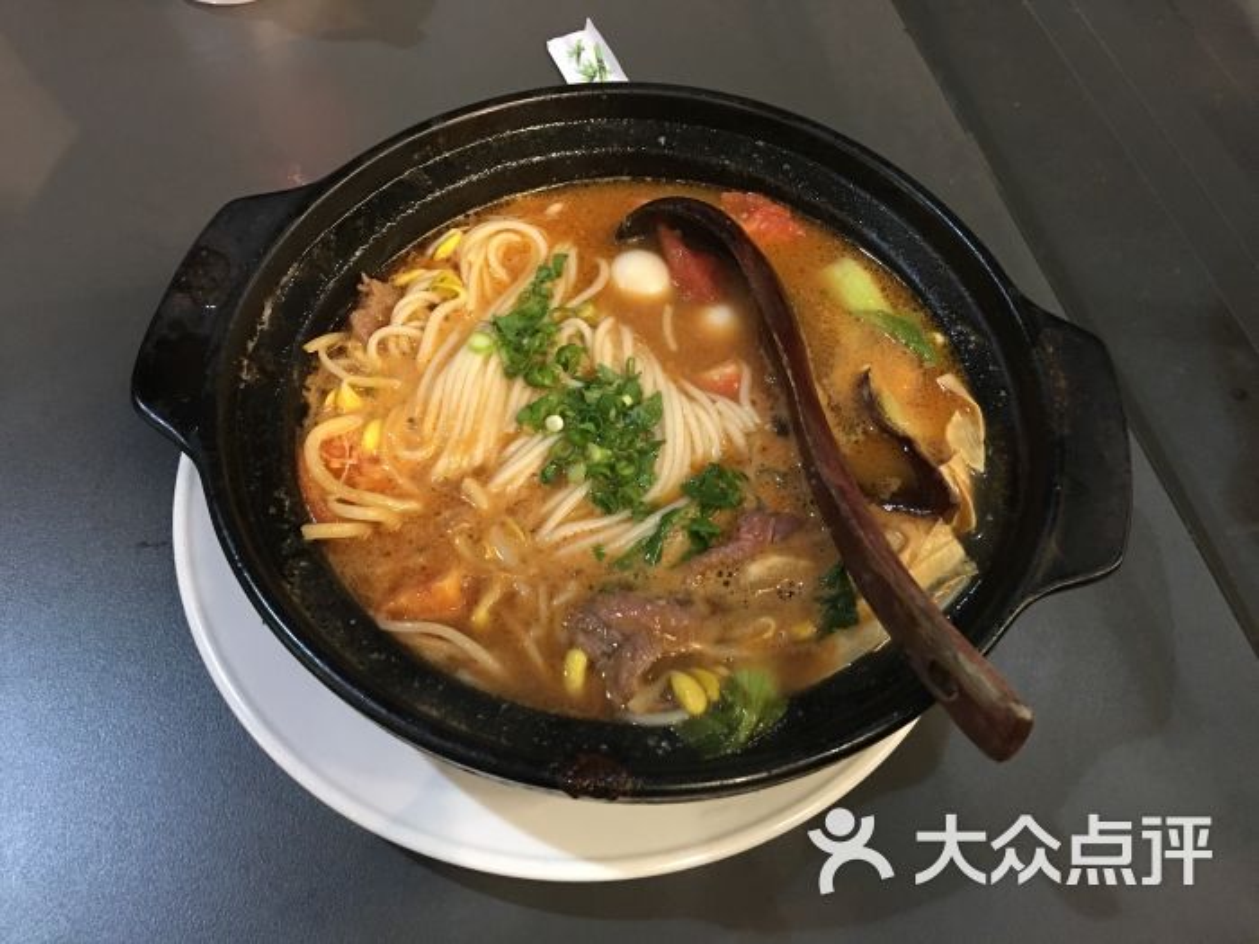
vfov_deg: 48.2
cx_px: 630
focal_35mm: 29
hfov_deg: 61.7
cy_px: 472
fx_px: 1055
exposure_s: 1/8
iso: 125
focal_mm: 4.15
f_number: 2.2
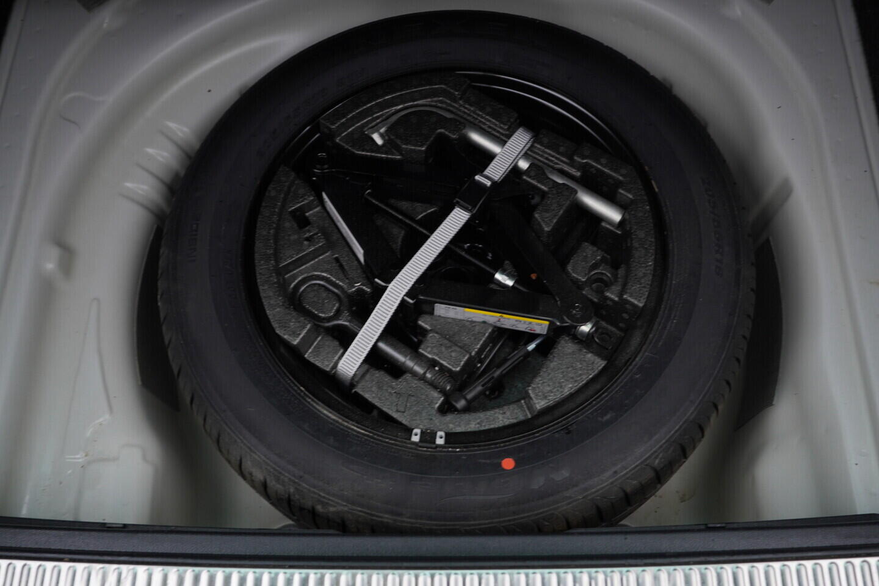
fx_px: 879
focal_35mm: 36
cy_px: 293
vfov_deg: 36.9
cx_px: 440
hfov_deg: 53.1
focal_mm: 24
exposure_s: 1/50
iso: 125
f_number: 3.2
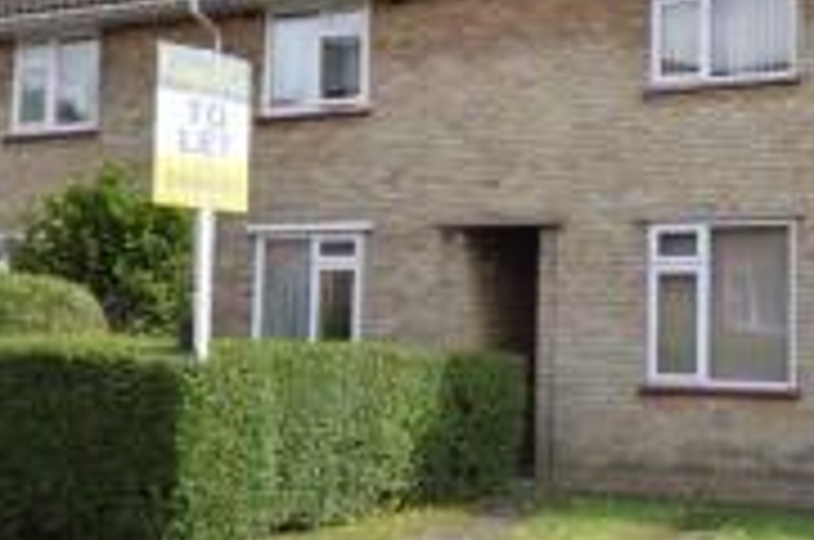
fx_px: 1339
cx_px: 670
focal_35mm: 59
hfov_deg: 32.7
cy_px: 187
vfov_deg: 22.7
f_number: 6.3
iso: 100
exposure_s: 1/160
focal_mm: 15
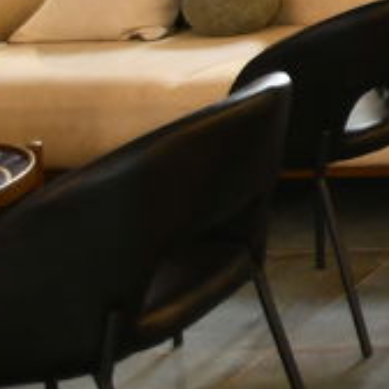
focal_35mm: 113
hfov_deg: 10.5
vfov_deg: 13.9
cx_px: 1183
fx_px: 1437
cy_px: -284
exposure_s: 1/80
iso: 640
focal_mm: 16
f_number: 5.6
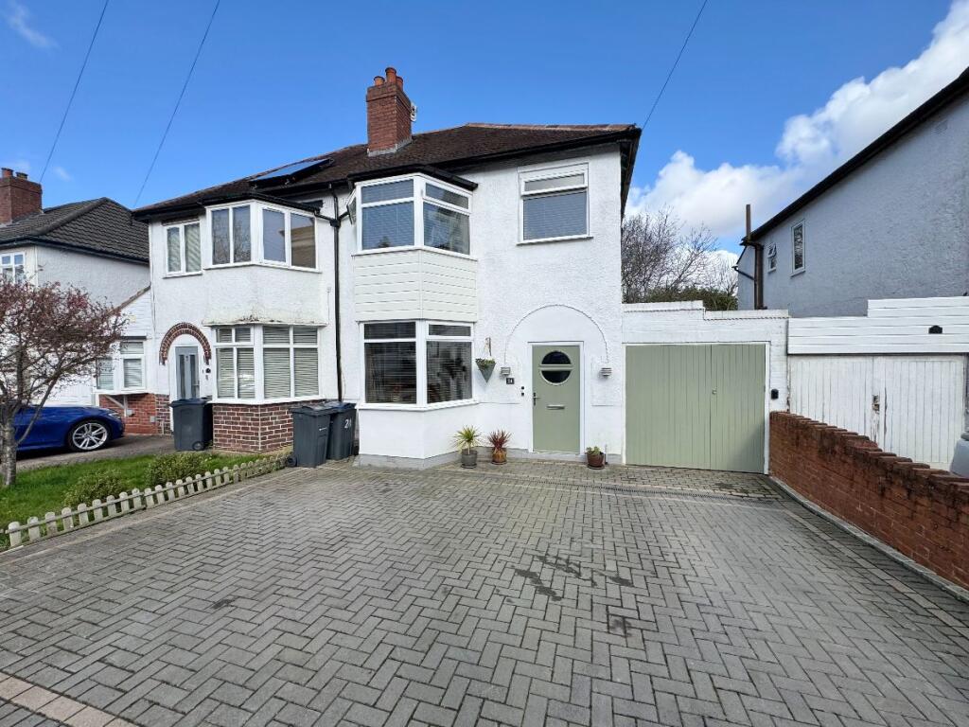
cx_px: 484
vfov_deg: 85.7
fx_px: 392
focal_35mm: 14
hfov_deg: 102.1
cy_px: 364
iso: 50
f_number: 2.2
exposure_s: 1/1789
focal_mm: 2.22
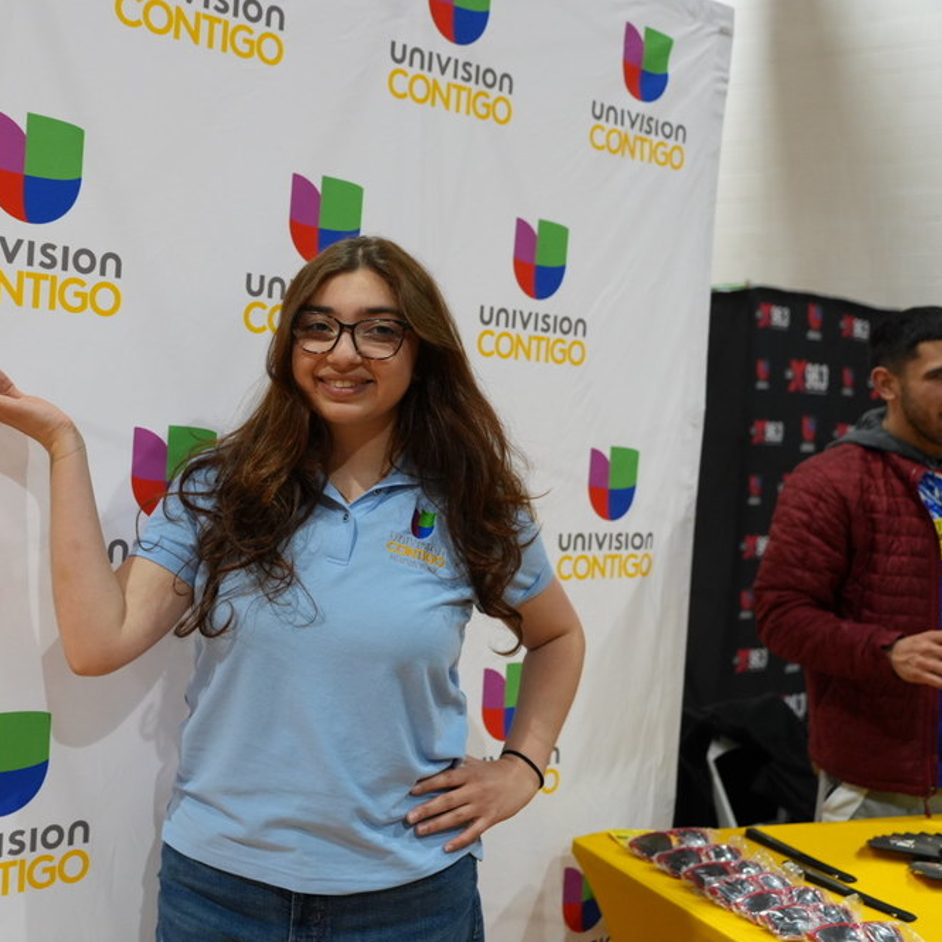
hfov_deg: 42.5
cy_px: 472
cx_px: 234
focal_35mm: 38
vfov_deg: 43.9
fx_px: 1170
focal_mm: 29
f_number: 2.8
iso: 2000
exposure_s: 1/320
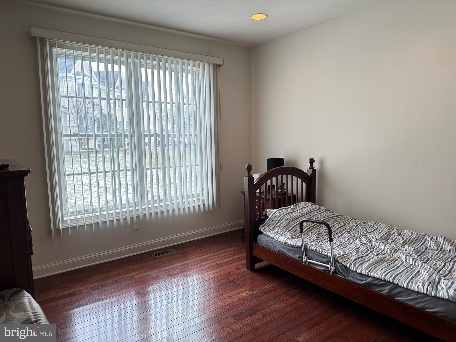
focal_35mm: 24
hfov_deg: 71.6
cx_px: 228
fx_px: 316
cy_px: 171
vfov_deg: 56.8
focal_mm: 6.86
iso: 100
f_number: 1.78
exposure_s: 1/120
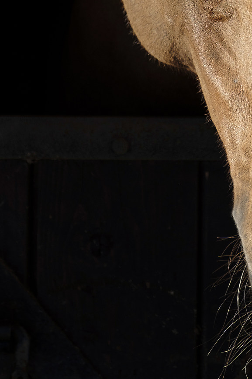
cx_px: 231
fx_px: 2416
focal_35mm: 230
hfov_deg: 6.0
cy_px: -32
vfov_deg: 8.9
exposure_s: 1/400
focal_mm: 55
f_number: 5
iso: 250
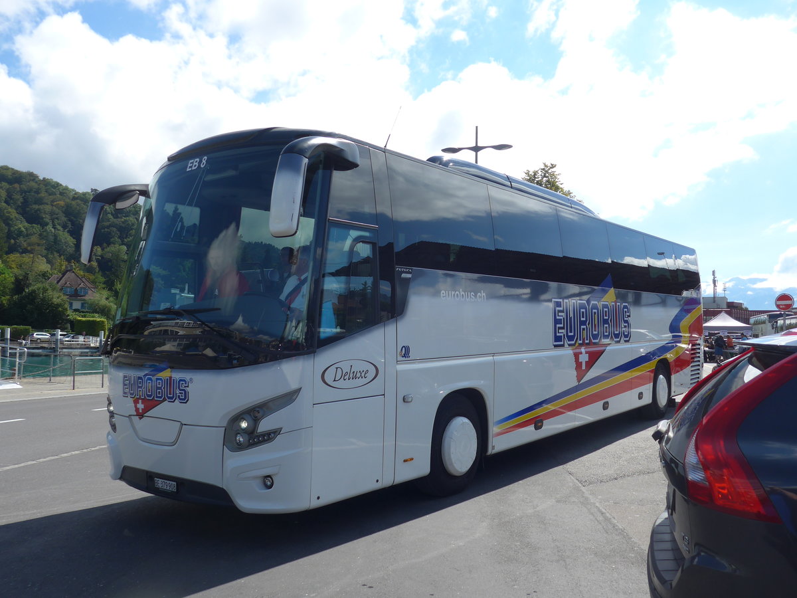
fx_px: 668
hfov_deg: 61.7
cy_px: 299
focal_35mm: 29
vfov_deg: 48.2
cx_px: 398
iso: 80
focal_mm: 6
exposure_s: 1/1300
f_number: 2.8
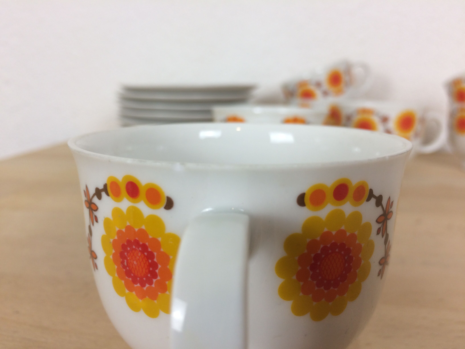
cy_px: 174
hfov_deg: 61.7
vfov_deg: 48.2
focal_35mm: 29
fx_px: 390
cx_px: 232
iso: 50
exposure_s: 1/50
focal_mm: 4.15
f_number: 2.2
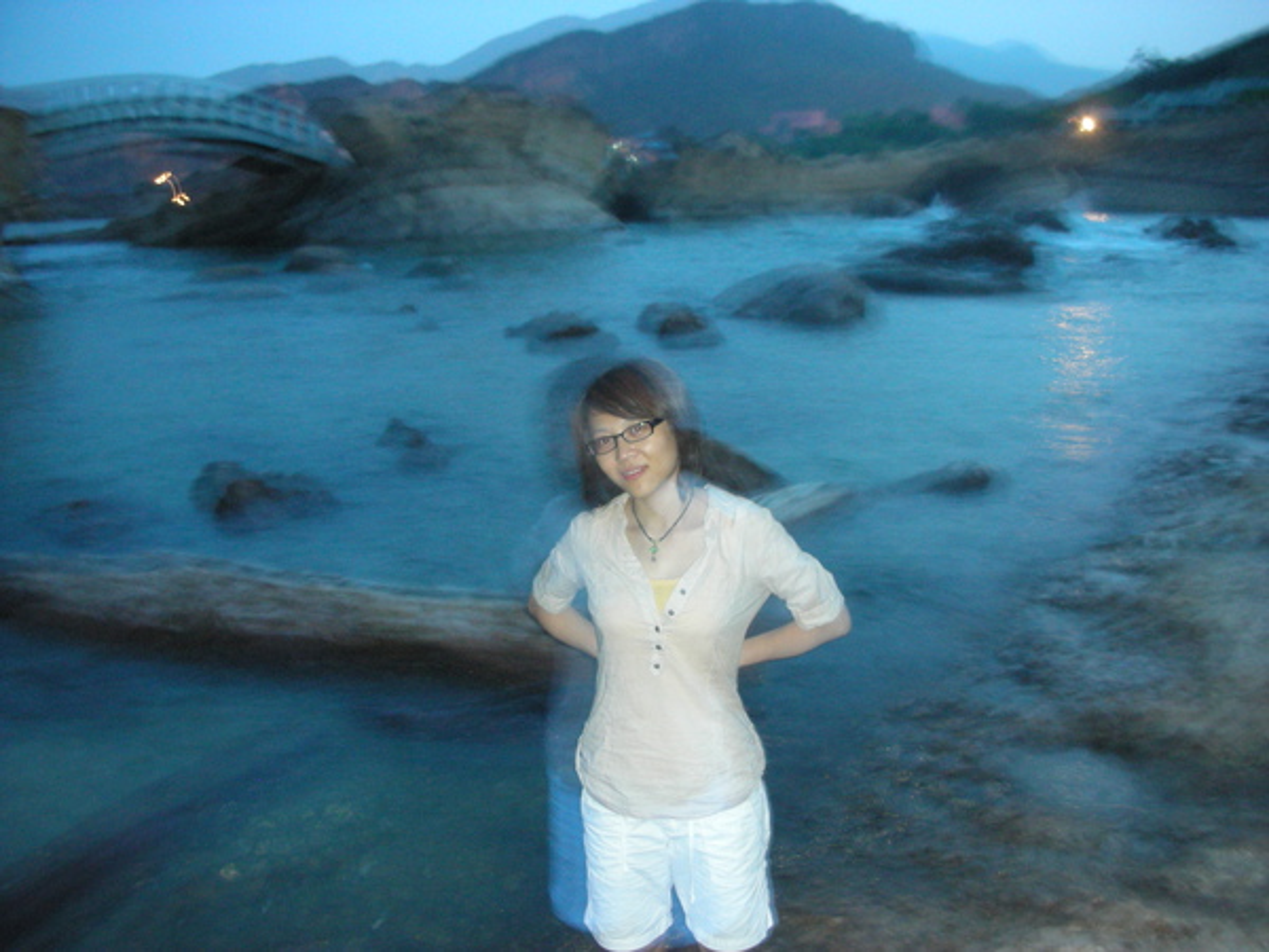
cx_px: 634
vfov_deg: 40.7
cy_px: 476
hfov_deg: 52.6
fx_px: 1283
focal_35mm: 35
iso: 200
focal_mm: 5.8
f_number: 3
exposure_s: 2
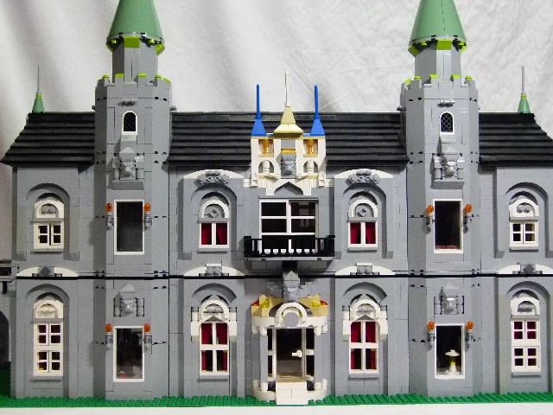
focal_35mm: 44
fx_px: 703
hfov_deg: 42.9
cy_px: 208
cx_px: 276
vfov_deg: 32.9
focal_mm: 7.9
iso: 400
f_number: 3.2
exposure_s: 1/40
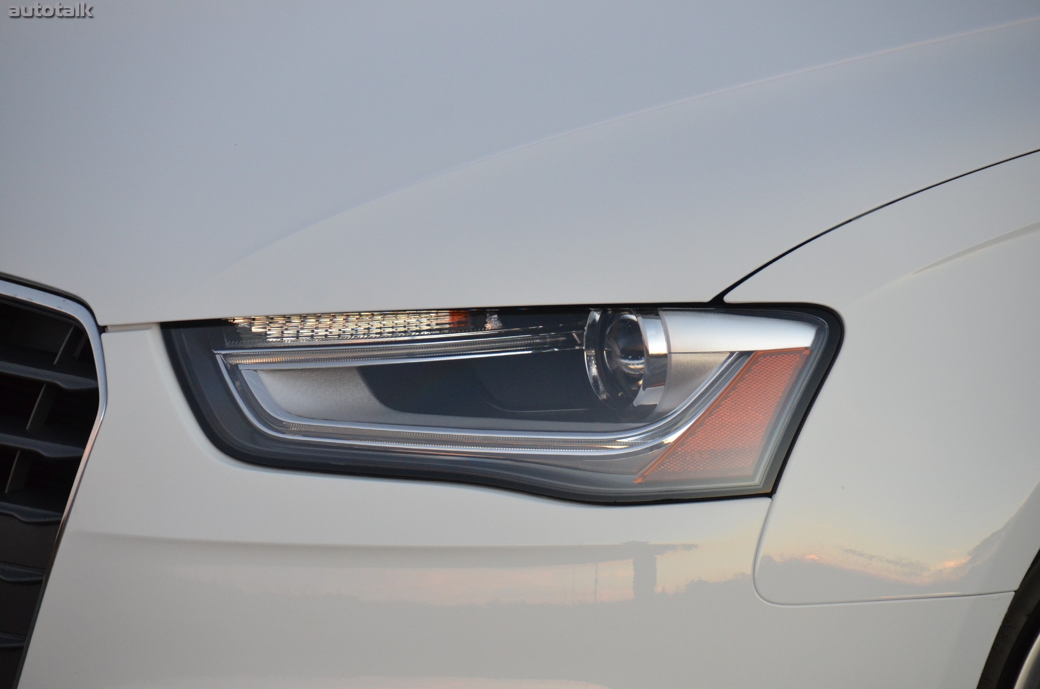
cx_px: 520
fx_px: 8649
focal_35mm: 300
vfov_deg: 4.6
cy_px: 344
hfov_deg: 6.9
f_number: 5.6
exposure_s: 1/200
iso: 1600
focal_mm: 200
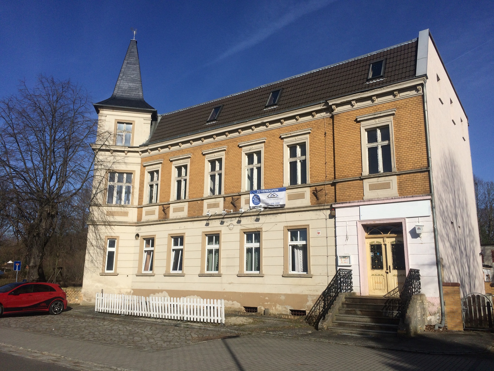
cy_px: 186
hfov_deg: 61.7
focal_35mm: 29
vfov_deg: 48.2
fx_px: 414
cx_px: 247
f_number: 2.2
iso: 32
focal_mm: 4.15
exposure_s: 1/4566
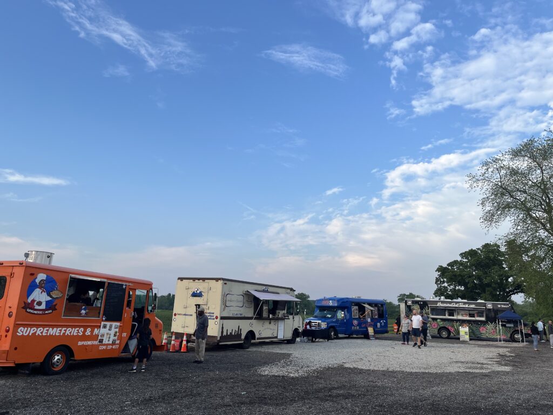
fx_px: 415
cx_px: 276
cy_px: 208
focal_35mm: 26
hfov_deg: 67.3
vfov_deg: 53.1
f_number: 1.6
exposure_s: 1/1748
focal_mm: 5.1
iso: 50
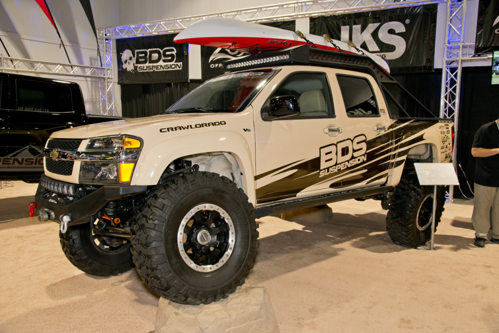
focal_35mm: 31
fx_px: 430
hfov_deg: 60.3
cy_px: 166
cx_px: 250
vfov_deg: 42.3
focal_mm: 31
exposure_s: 1/60
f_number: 7.1
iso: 800
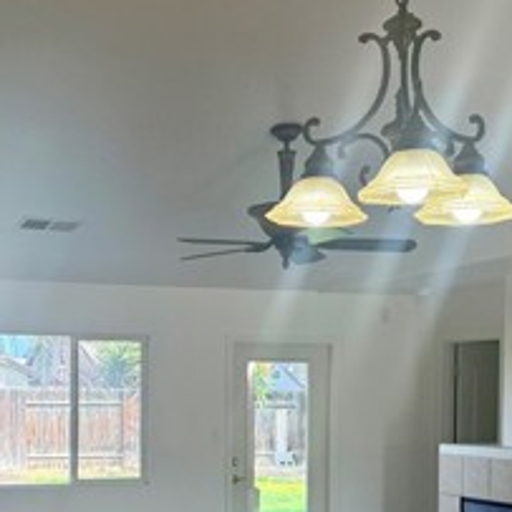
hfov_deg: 25.5
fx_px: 1121
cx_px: 156
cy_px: 436
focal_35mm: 67
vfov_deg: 25.1
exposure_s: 1/240
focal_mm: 6.76
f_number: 1.78
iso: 125
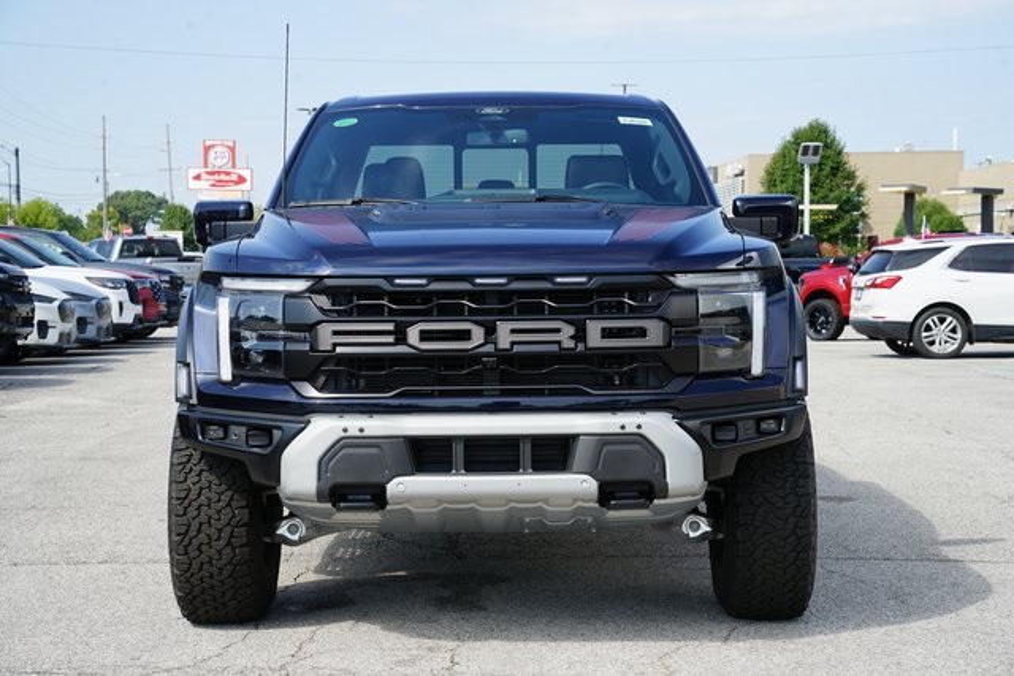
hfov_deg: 28.8
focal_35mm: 70
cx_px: 507
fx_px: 1972
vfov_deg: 19.5
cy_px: 338
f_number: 11
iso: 100
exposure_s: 1/100
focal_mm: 70
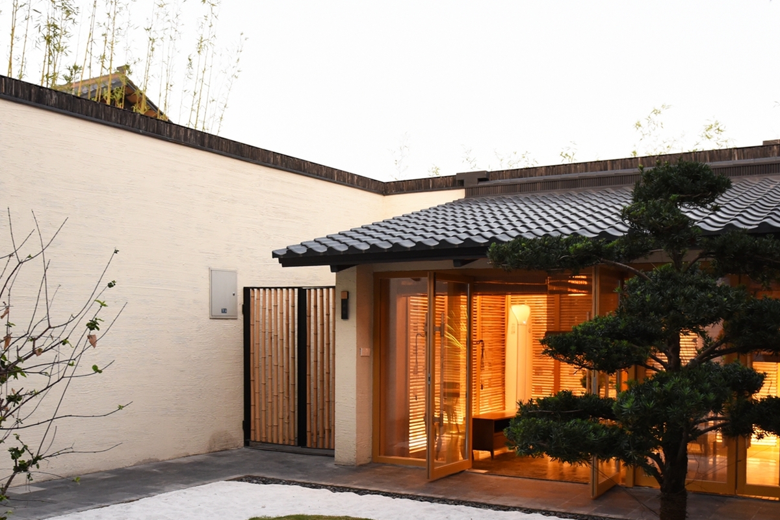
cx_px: 361
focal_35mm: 40
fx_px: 867
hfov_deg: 48.4
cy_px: 353
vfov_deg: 33.1
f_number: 2.8
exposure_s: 1/25
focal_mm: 24
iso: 1600
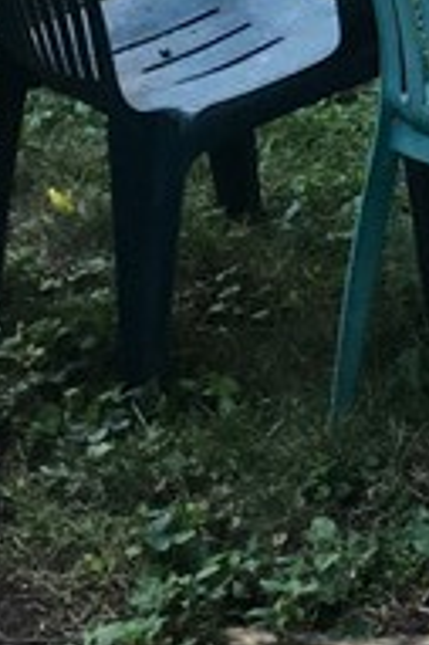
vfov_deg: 11.7
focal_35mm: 162
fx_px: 2901
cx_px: 895
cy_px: -523
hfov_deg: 8.0
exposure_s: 1/120
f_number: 2.2
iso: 40
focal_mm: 4.15
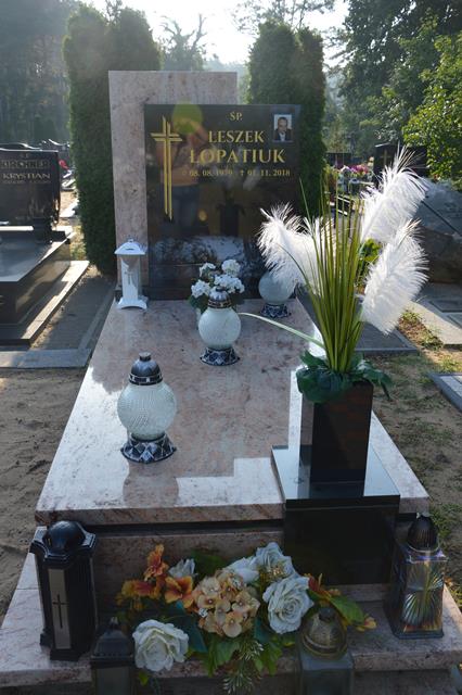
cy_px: 348
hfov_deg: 39.9
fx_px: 636
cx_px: 231
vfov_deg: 57.2
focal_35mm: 33
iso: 100
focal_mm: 22
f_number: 5.6
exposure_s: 1/125
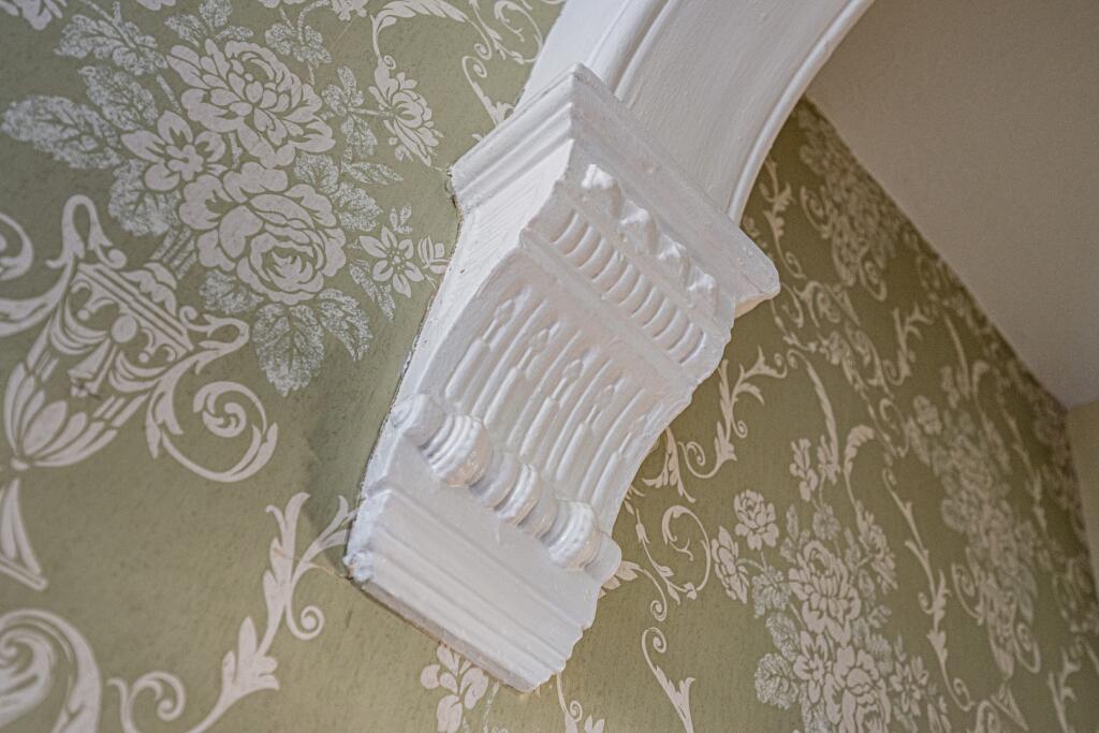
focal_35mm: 30
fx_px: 916
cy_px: 366
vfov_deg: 43.6
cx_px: 550
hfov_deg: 61.9
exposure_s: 1/30
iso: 1250
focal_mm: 30
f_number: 4.5
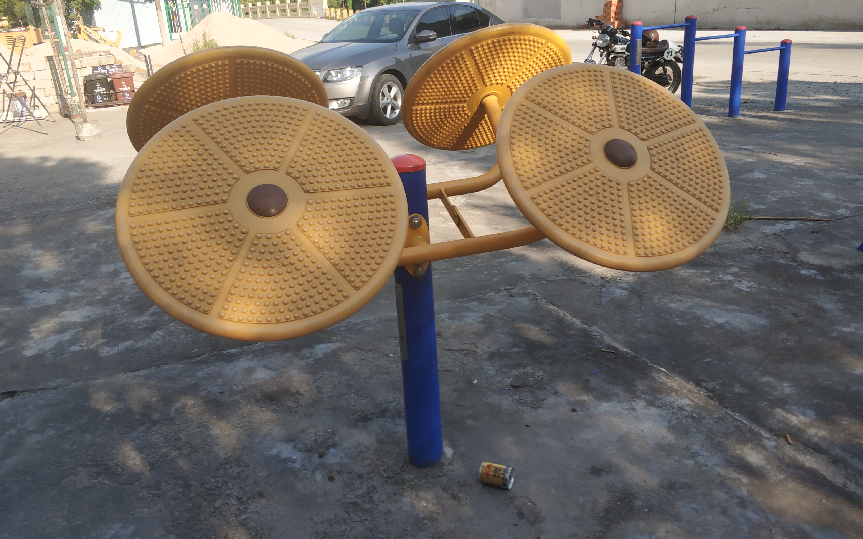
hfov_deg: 64.6
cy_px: 266
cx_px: 432
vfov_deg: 43.2
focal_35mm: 29
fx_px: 682
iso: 147
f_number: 1.8
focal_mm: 3.82
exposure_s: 1/823
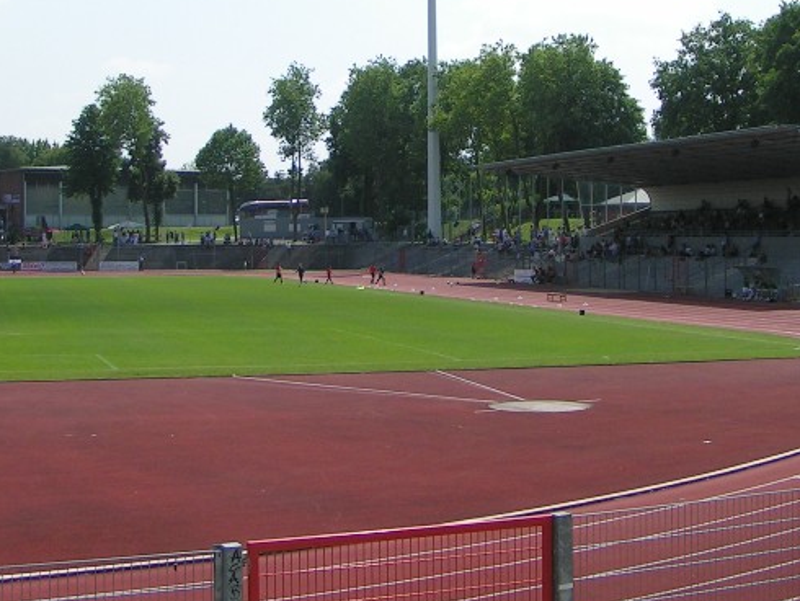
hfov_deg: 31.2
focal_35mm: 62
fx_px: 1434
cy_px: 126
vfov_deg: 23.3
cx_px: 385
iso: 50
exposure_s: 1/1000
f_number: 4
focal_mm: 5.8
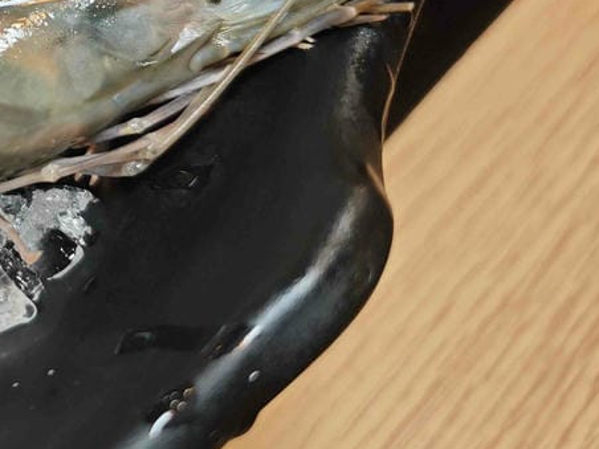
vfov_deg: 23.0
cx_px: -170
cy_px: -1
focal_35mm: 61
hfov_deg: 26.9
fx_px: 1056
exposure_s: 1/120
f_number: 2
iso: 160
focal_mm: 8.72
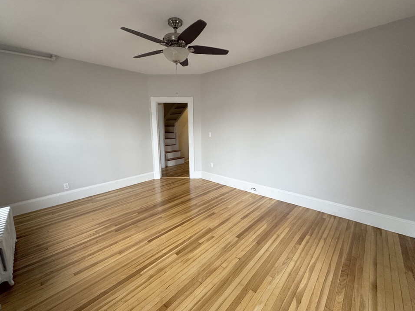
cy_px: 154
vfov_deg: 81.7
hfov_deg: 98.1
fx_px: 180
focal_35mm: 15
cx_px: 201
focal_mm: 2.22
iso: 250
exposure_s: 1/99
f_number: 2.2
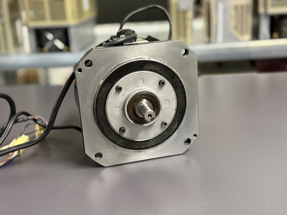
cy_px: 108
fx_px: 398
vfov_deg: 30.3
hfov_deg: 39.7
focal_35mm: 48
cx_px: 144
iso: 320
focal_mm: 6.76
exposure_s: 1/33
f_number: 1.78
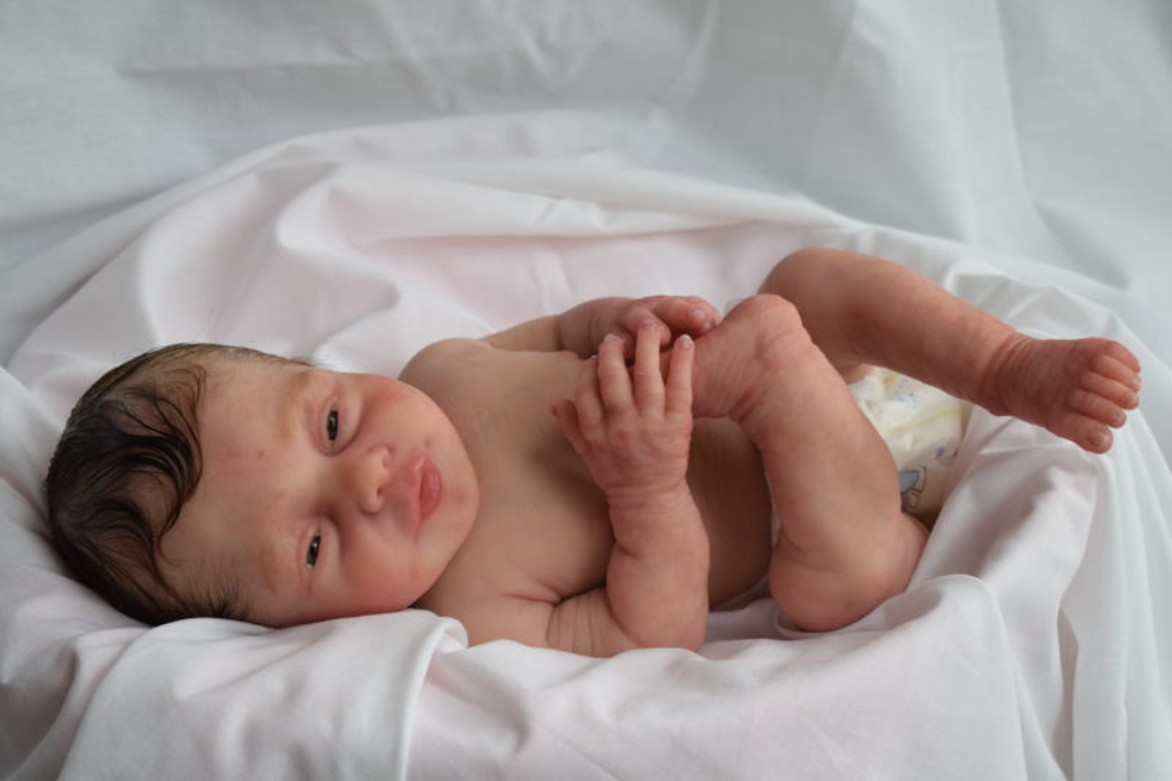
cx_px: 586
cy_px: 390
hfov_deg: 28.1
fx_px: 2343
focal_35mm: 72
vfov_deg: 18.9
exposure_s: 1/40
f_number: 5.6
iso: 100
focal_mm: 48
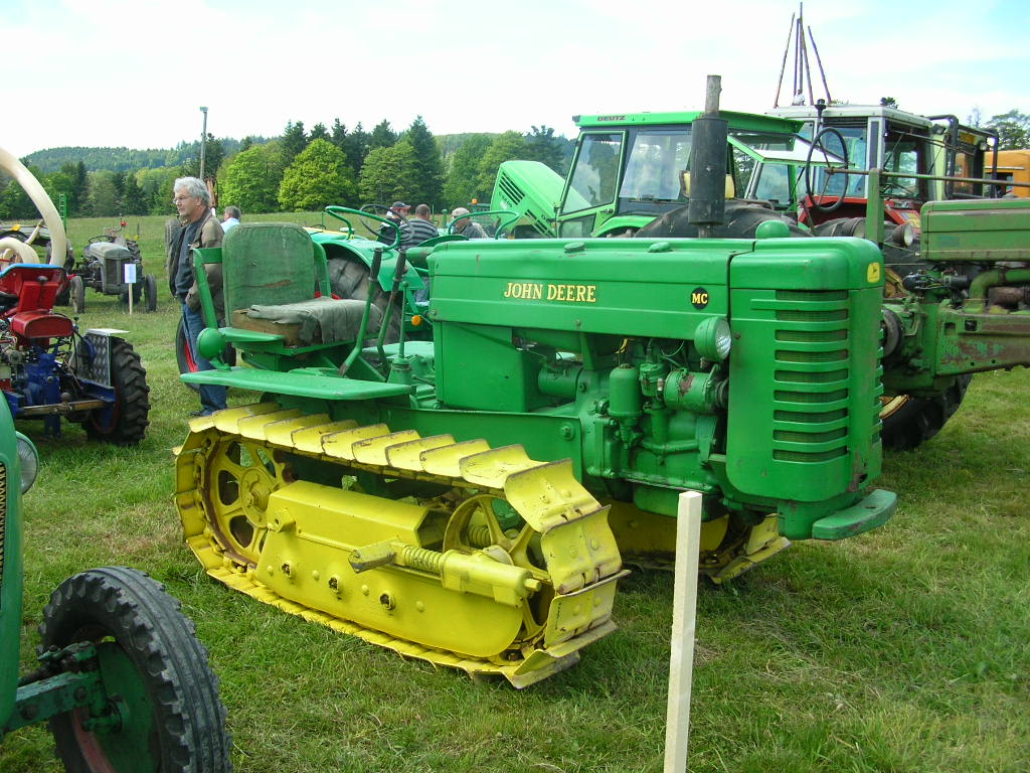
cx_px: 515
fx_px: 1041
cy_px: 386
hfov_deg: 52.6
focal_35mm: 35
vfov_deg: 40.7
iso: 50
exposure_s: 1/318
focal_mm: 5.8
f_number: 2.8
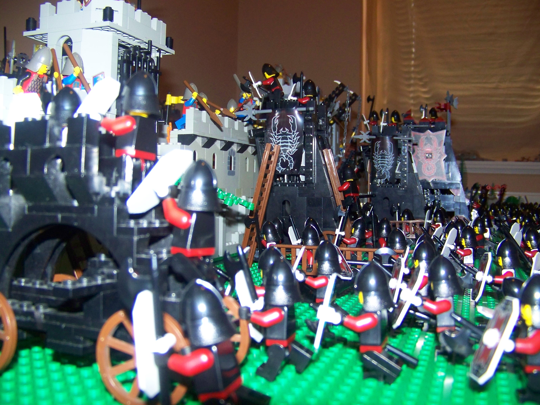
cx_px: 270
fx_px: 562
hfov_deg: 51.4
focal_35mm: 36
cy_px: 202
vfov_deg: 39.7
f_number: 2.8
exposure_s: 1/30
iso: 200
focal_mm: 5.85
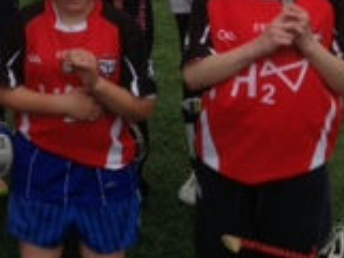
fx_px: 1303
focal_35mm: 131
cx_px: -229
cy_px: -41
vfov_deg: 11.1
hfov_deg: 13.8
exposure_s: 1/1869
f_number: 2.4
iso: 50
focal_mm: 4.12
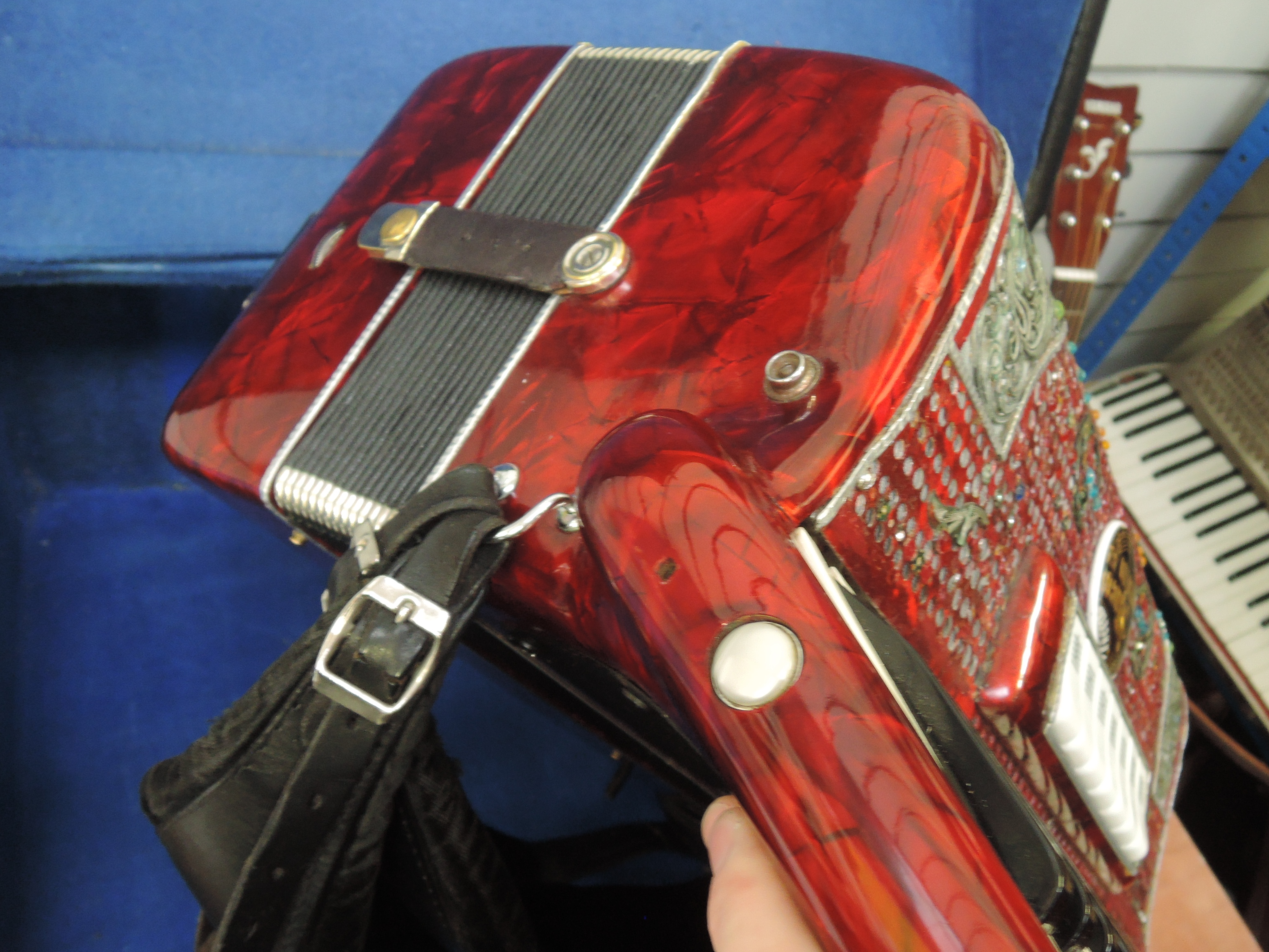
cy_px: 480
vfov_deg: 45.4
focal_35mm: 31
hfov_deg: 57.9
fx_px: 1136
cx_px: 756
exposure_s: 1/10
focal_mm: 5.1
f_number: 2.8
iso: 400
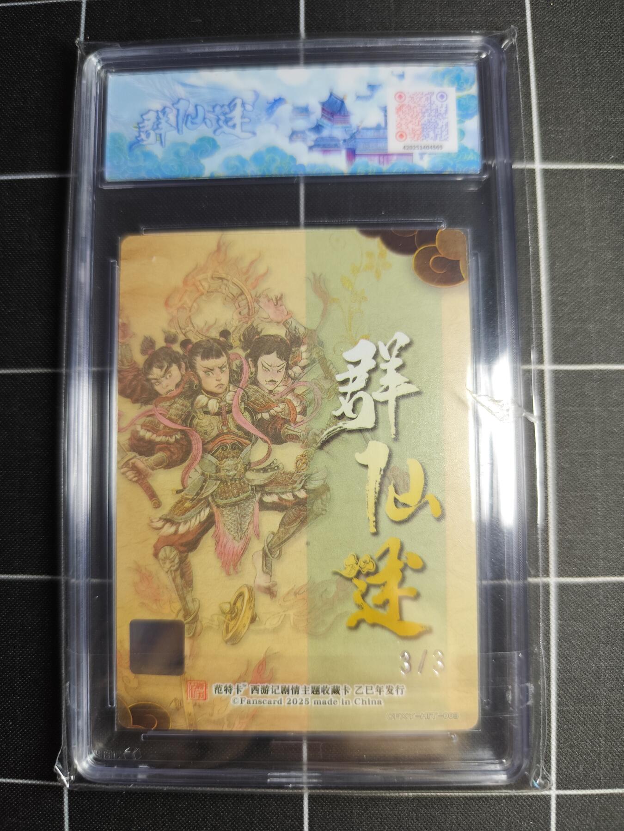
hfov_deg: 58.9
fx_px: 553
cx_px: 312
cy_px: 416
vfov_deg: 73.9
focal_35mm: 23
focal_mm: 6.14
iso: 320
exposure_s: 1/100
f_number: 1.65
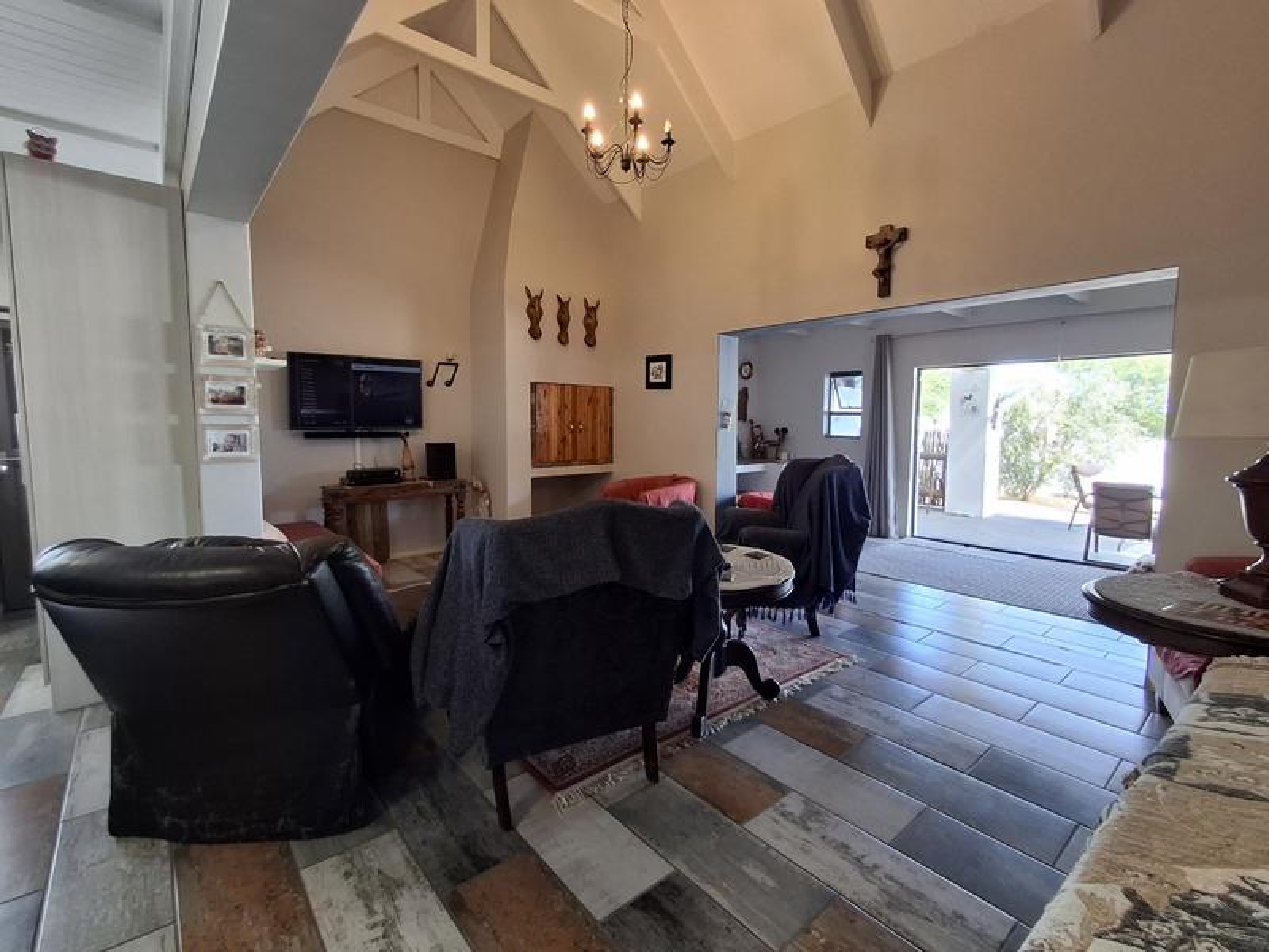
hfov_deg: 94.5
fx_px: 587
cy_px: 476
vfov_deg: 78.1
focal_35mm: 16
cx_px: 634
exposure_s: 1/50
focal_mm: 1.64
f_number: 2.2
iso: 80
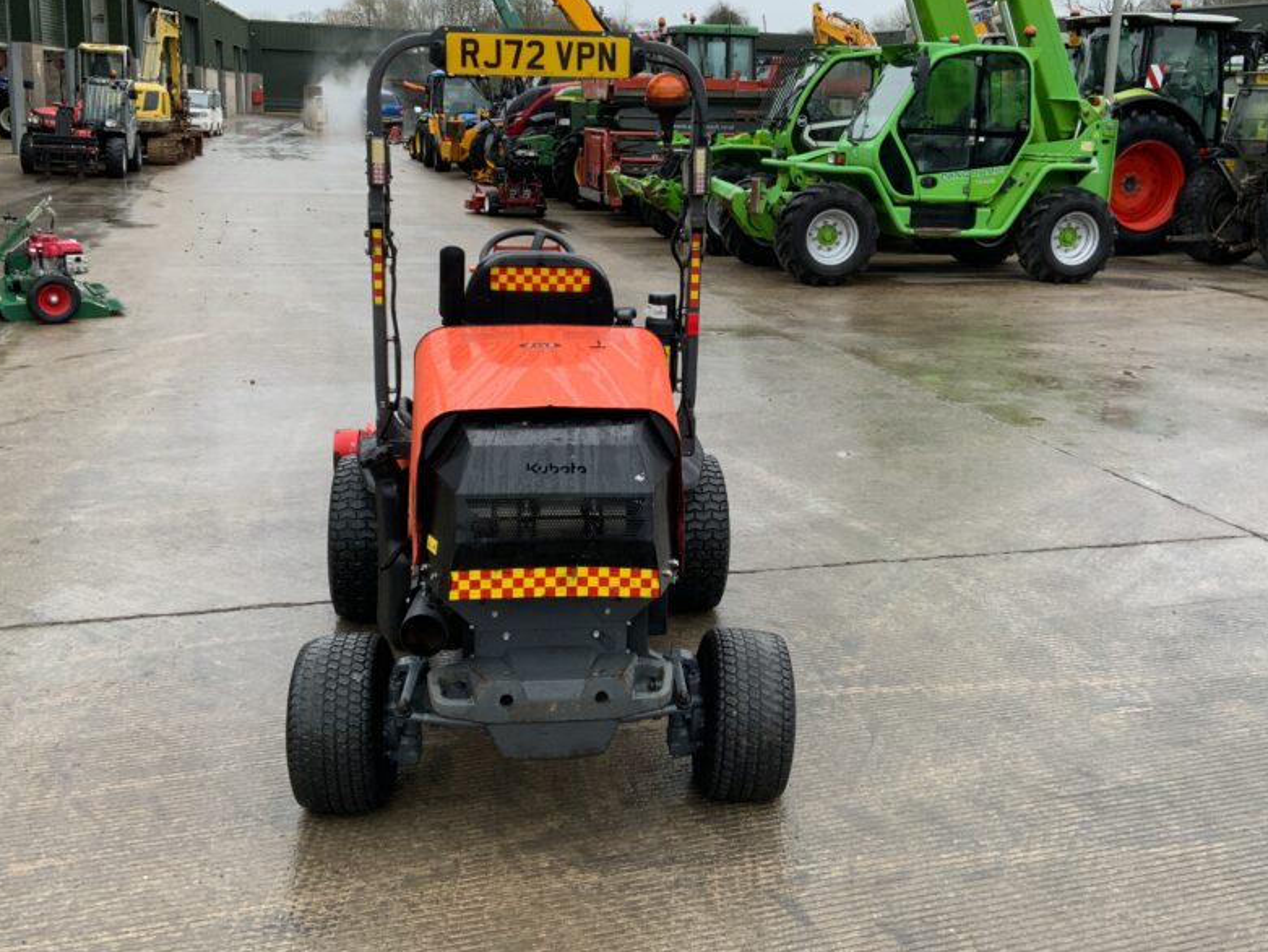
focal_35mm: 38
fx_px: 1392
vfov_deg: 37.7
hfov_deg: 49.0
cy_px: 408
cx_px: 649
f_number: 1.8
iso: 40
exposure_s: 1/122
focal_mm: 3
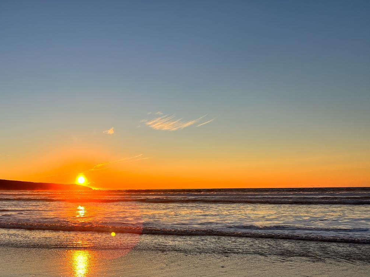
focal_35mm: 39
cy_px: 205
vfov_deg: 36.0
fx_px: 417
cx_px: 99
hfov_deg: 46.4
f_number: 1.5
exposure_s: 1/3077
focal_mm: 5.7
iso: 50
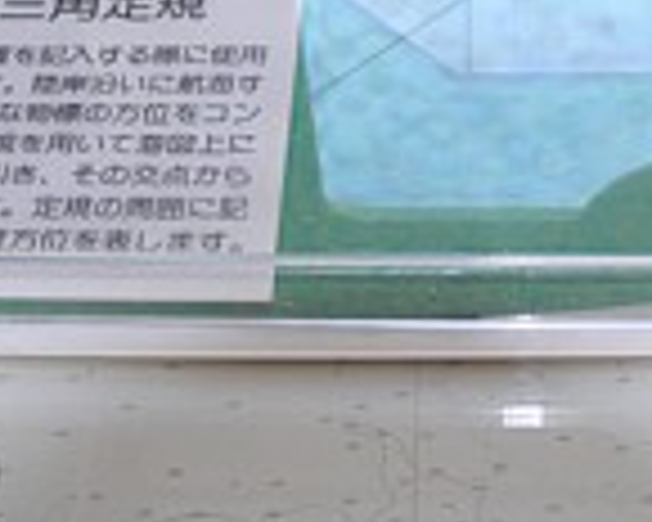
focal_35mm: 94
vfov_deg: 15.8
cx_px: 364
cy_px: -86
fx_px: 1814
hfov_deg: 20.4
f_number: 3.6
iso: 80
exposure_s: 1/50
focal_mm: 7.4
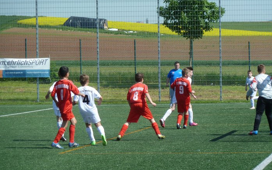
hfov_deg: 8.7
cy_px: 76
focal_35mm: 240
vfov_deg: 5.5
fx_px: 1779
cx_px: 136
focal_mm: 37
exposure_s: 1/640
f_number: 4.6
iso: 160
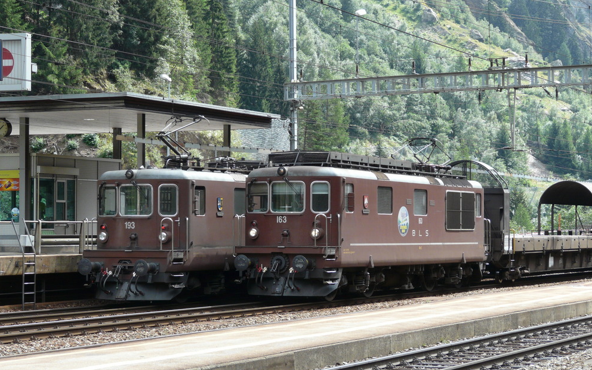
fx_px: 1500
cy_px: 213
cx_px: 295
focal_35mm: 93
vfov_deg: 14.1
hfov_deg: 22.3
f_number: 4
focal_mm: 14.3
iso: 100
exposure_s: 1/160
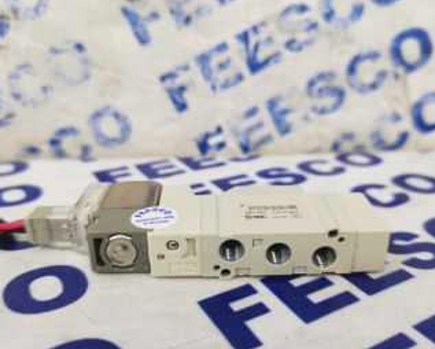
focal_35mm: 32
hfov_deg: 55.6
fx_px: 412
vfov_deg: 45.8
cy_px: 183
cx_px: 220
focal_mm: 5.58
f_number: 1.8
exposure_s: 1/25.7
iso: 400
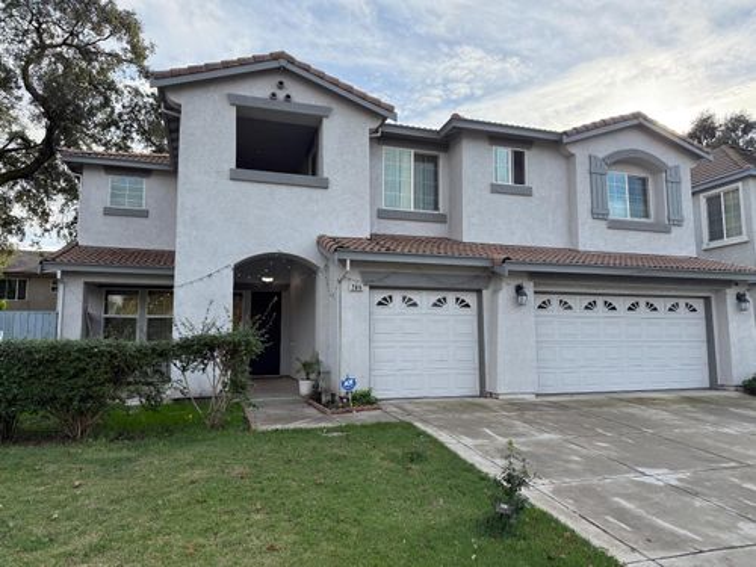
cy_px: 284
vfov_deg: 56.8
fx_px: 524
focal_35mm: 24
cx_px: 378
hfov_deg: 71.6
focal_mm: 6.76
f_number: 1.78
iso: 100
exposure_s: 1/1901
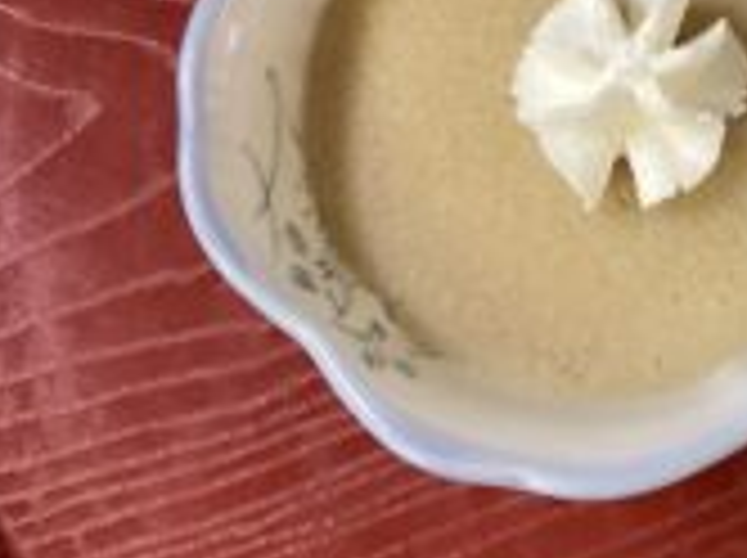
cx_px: 677
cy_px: 38
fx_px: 1508
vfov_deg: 20.5
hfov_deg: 26.8
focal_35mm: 70
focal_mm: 3.3
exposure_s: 1/60
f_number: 2.4
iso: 320
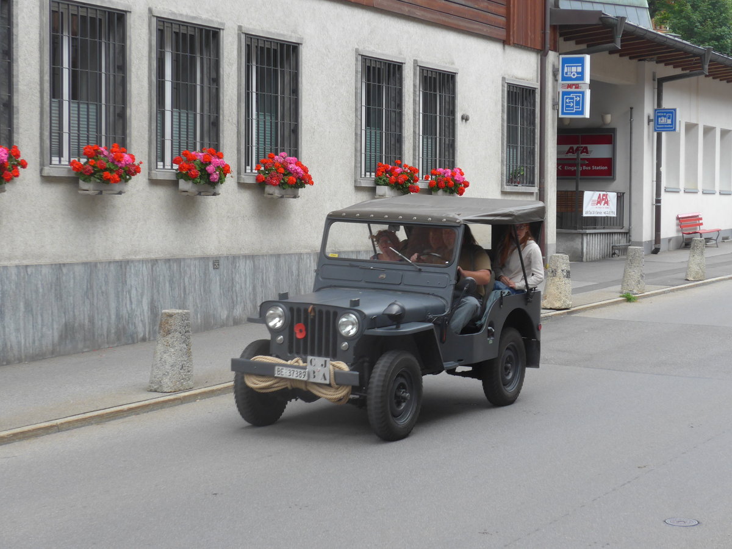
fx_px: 1692
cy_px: 274
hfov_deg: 24.4
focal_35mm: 80
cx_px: 366
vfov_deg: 18.4
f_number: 4.4
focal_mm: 16
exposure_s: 1/250
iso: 160
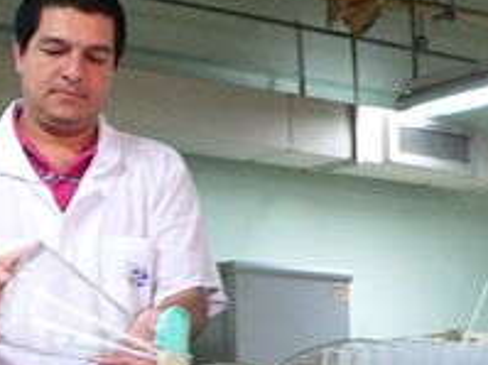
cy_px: 196
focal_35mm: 116
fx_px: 1634
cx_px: -157
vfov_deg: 12.8
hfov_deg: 16.1
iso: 200
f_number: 2.8
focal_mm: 6
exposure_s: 1/5
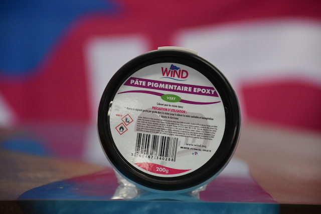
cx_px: 160
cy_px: 107
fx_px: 1873
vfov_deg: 6.5
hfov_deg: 9.8
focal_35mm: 210
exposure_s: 1/125
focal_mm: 140
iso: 1800
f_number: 5.6
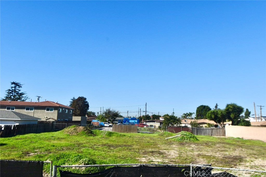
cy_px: 88
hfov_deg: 61.9
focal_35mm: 30
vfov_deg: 43.6
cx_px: 133
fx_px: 222
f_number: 10
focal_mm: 20
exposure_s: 1/400
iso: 200
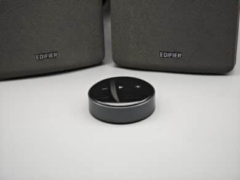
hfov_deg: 26.0
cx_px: 120
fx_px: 520
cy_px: 90
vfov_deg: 19.7
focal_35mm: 75
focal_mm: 12.28
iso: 64
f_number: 1.8
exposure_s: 1/100
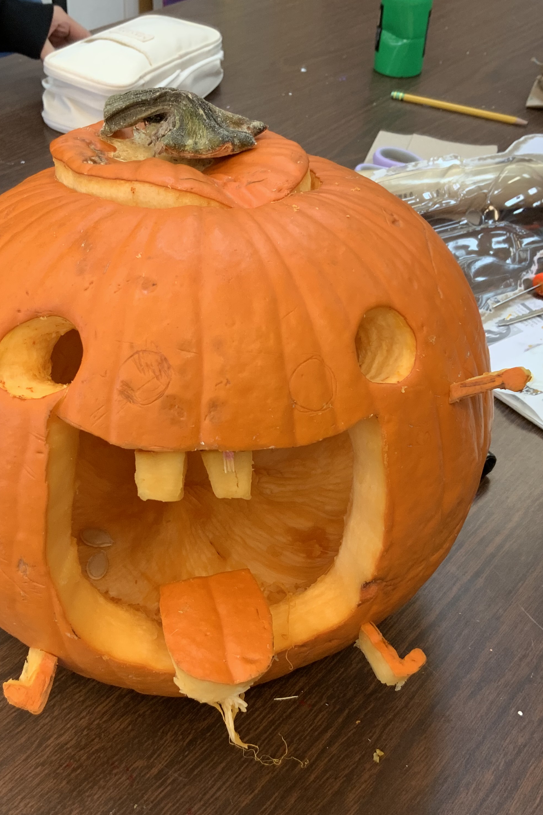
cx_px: 225
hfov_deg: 32.6
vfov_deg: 47.4
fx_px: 928
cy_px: 410
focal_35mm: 41
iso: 64
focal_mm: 3
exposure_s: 1/60
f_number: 1.8
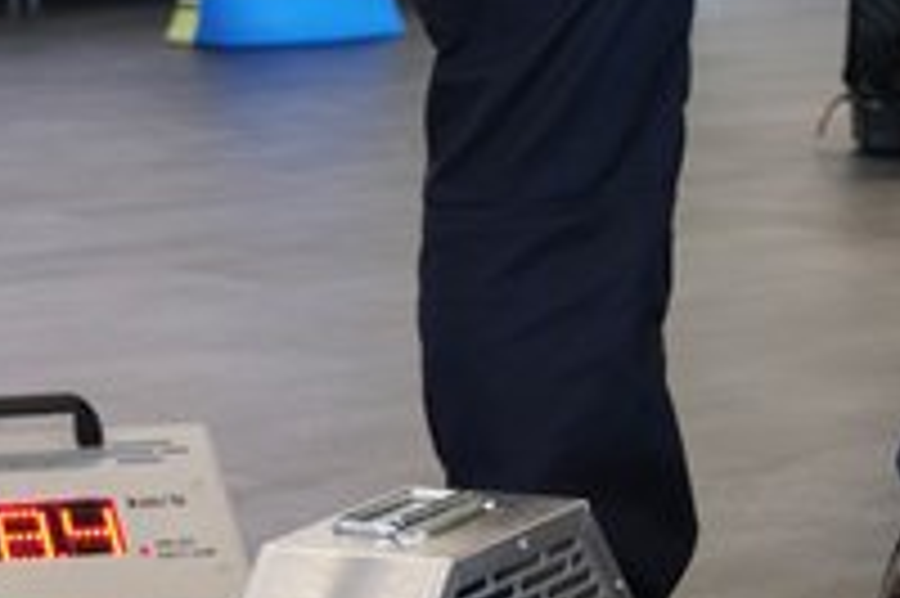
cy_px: 731
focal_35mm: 140
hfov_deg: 14.7
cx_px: 522
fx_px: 3497
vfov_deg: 9.6
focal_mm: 37.4
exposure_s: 1/60
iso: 1600
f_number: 6.4
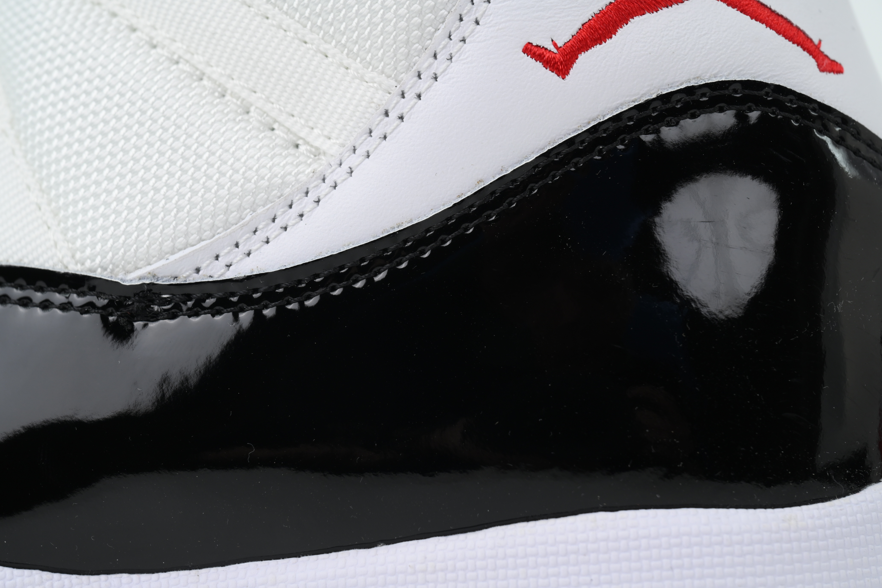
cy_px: 294
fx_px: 2352
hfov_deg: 21.2
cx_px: 441
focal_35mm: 96
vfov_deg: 14.3
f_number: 11
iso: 400
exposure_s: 1/100
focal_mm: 96
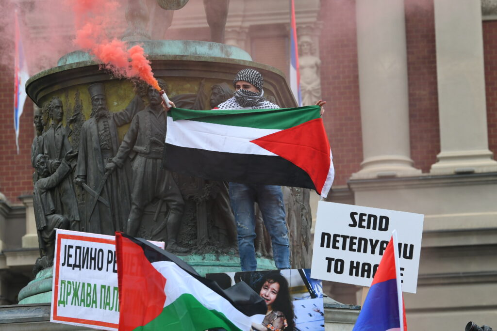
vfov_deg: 7.0
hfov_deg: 10.5
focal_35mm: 195
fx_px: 2692
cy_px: 166
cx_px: 248
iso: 500
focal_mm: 130
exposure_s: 1/400
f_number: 5
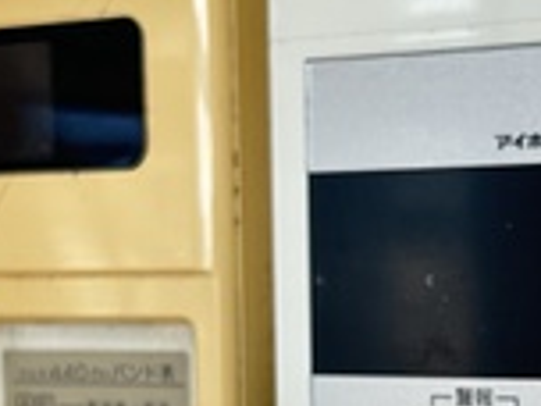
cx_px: 399
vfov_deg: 12.2
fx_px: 1875
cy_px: 411
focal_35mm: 120
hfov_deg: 16.3
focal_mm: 5.7
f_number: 1.5
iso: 125
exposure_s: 1/121
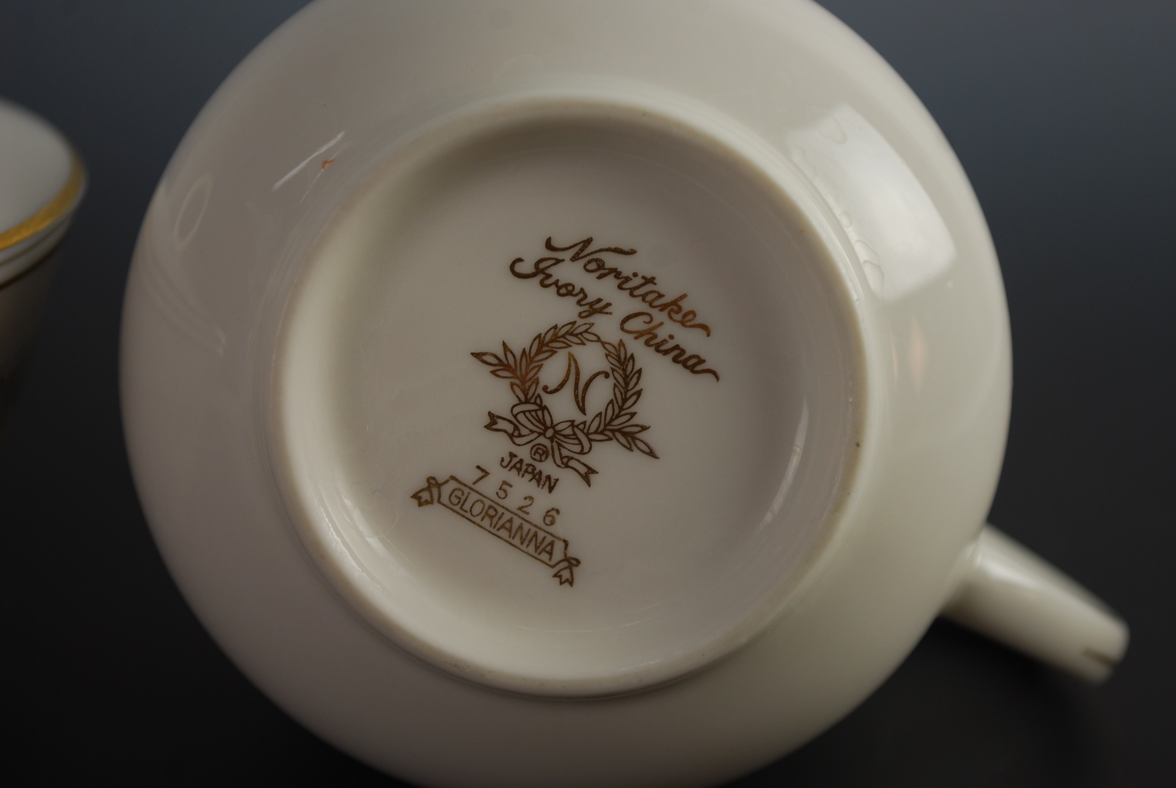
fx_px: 2453
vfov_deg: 18.2
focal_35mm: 75
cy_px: 394
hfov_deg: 27.0
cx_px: 588
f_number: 5.6
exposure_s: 1/60
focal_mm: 50
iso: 200
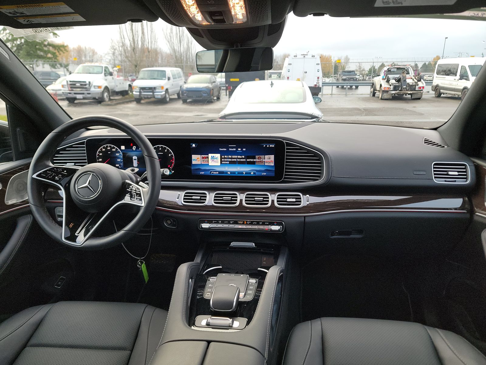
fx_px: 337
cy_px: 182
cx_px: 243
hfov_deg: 71.6
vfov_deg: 56.8
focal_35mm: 24
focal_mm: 6.7
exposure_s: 1/59
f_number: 1.8
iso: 64
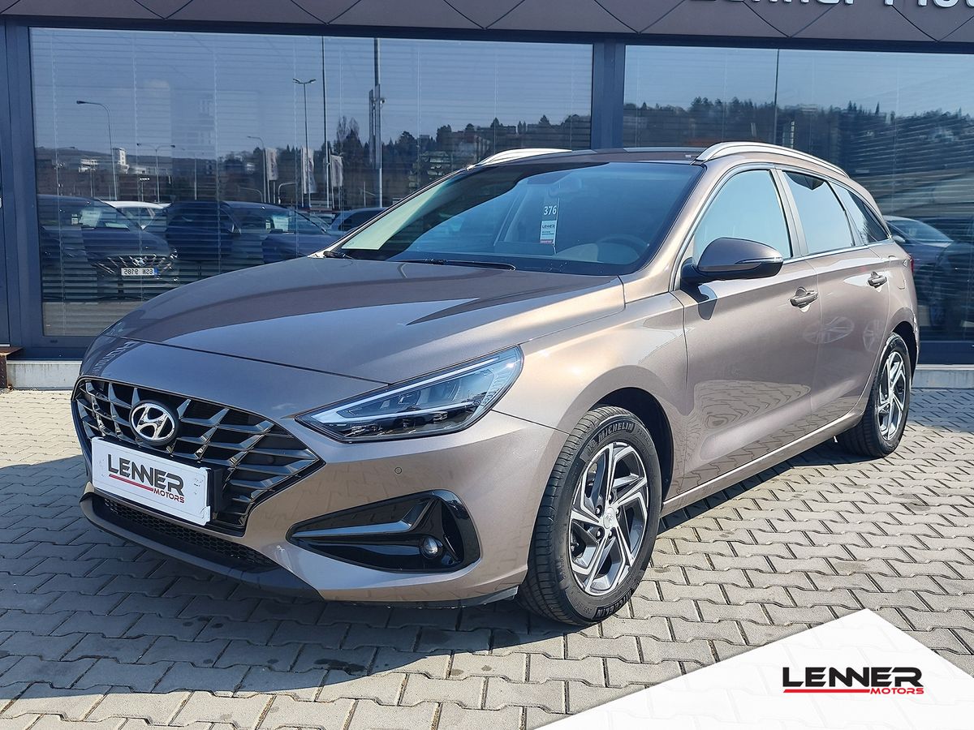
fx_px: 647
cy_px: 365
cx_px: 487
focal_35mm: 23
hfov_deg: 73.9
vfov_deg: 58.9
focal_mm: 7.01
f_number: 1.69
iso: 50
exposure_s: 1/799
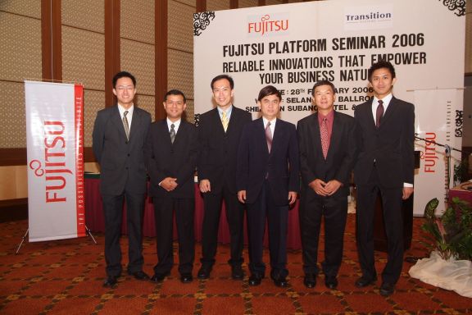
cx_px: 236
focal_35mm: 27
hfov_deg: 67.4
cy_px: 158
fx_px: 354
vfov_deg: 47.9
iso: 800
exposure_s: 1/30
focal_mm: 18
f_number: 6.7
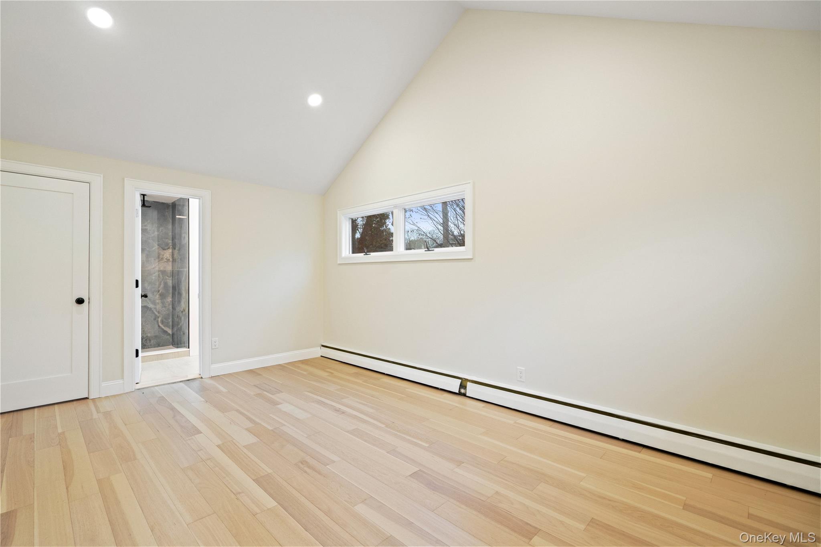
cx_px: 410
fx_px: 365
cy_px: 274
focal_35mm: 16
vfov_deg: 73.7
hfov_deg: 96.7
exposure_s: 1/10
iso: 500
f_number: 5.6
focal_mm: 16
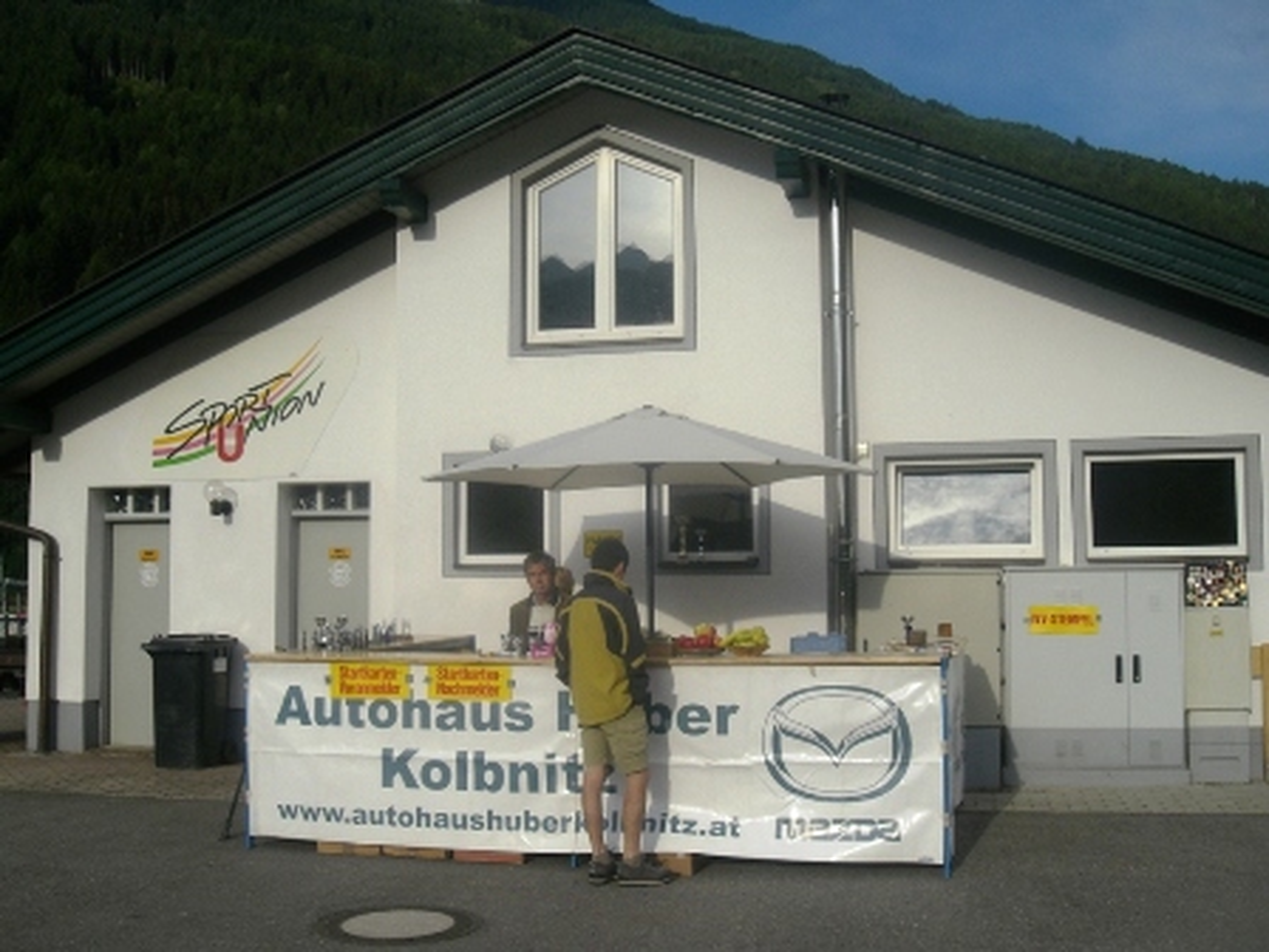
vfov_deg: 37.7
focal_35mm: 38
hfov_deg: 49.0
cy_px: 476
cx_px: 634
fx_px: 1393
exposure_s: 1/800
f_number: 4.4
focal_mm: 6.3
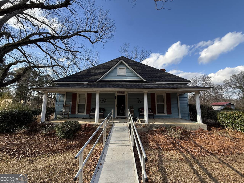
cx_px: 122
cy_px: 92
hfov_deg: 102.1
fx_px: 99
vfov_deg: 85.7
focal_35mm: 14
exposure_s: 1/664
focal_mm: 2.22
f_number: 2.2
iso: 64
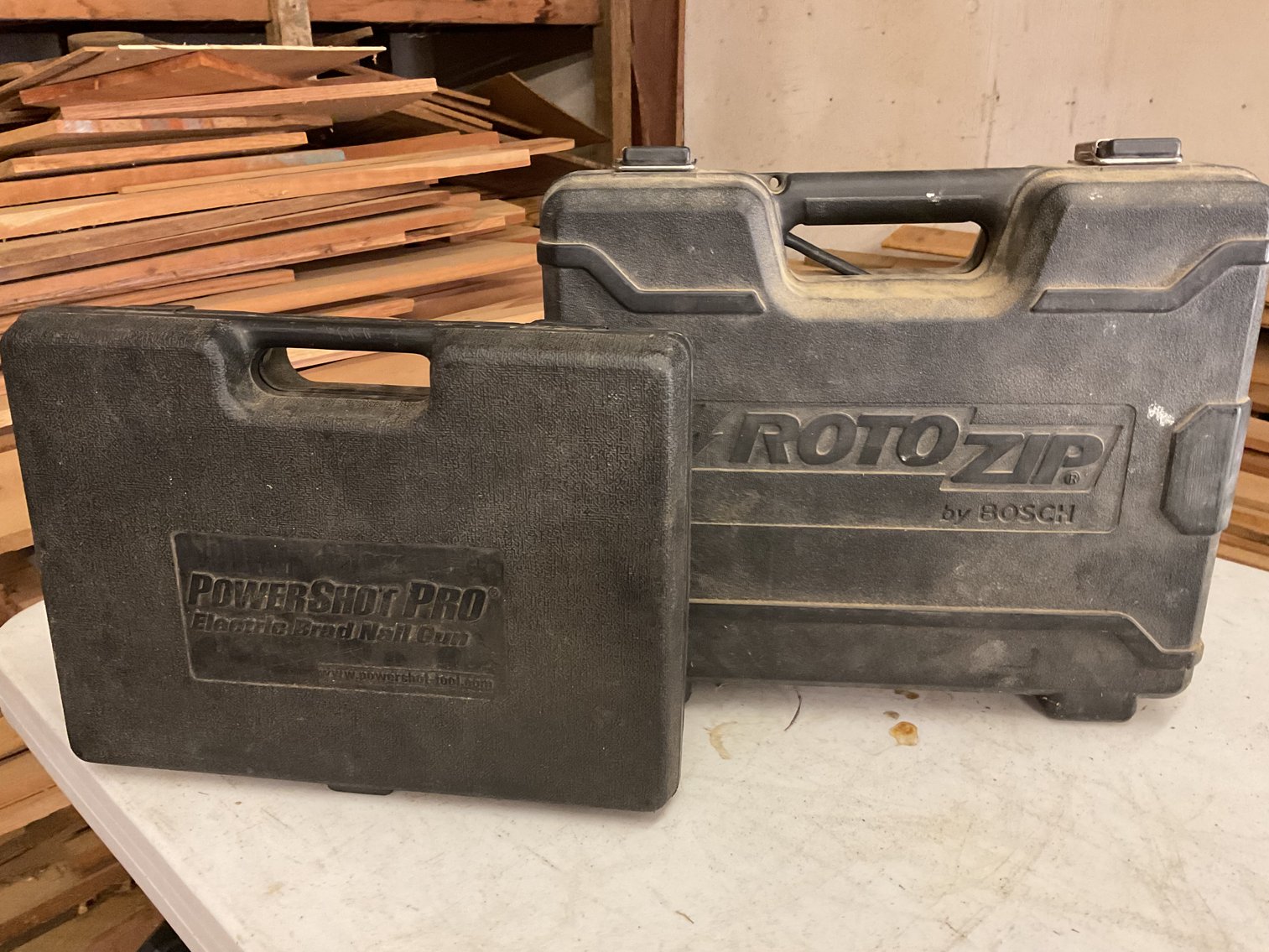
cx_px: 634
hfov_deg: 61.7
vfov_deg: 48.2
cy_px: 476
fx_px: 1063
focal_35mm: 29
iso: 320
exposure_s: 1/40
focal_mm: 3
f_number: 1.8
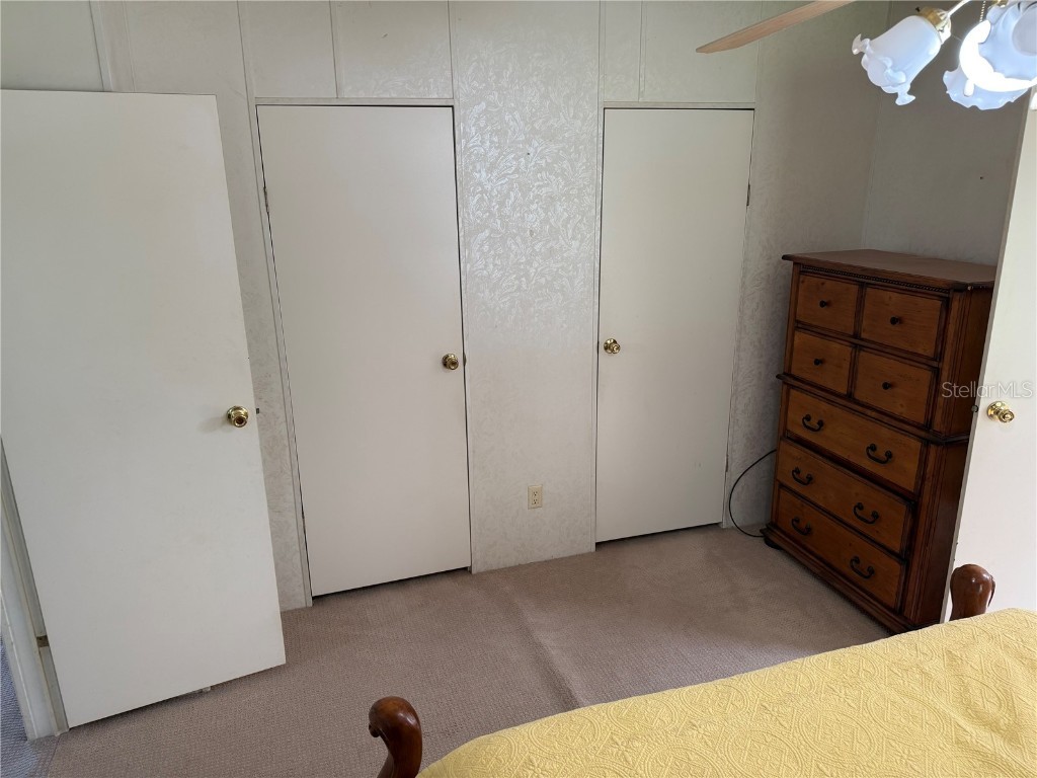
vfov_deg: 56.8
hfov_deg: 71.6
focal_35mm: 24
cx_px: 518
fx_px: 719
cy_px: 389
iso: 125
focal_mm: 6.76
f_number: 1.78
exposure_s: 1/60
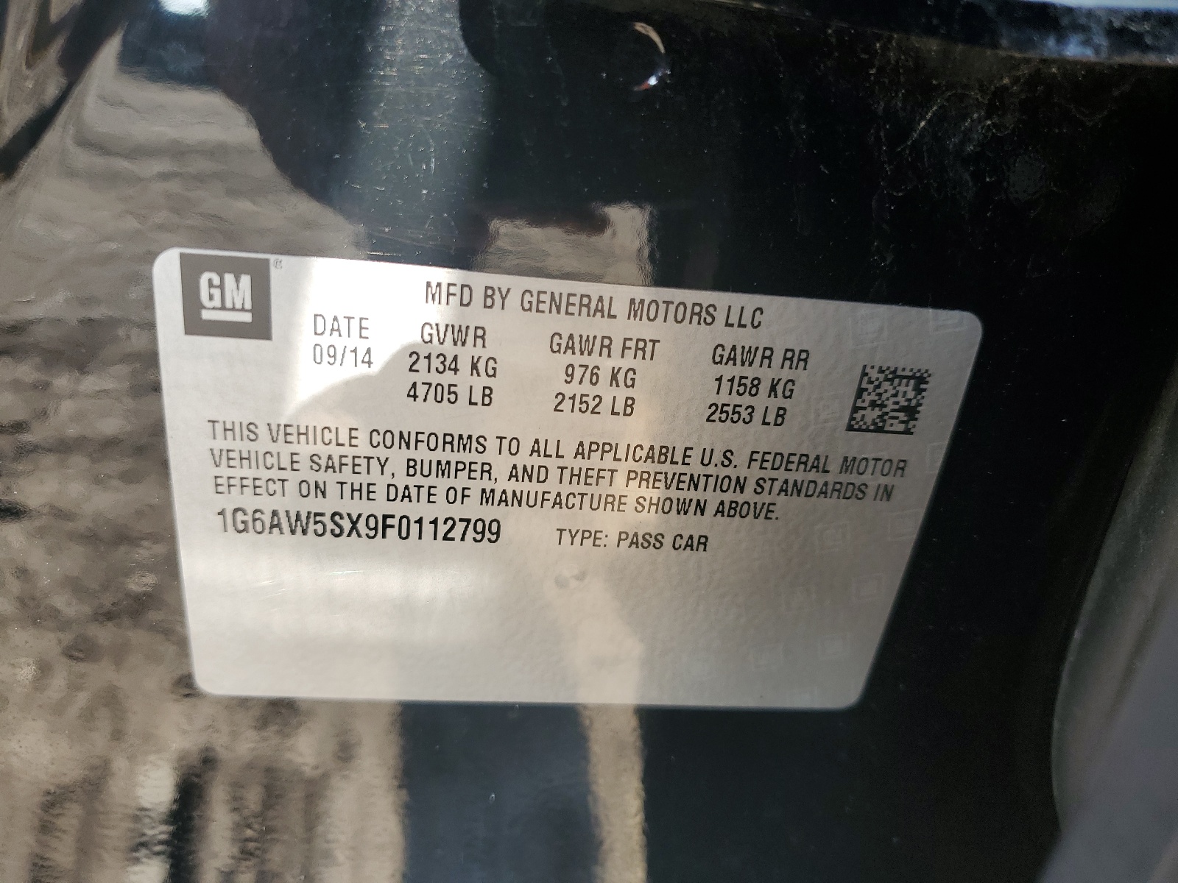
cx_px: 589
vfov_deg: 53.1
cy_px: 442
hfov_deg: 67.3
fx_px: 885
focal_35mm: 26
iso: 50
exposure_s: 1/164
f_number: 1.5
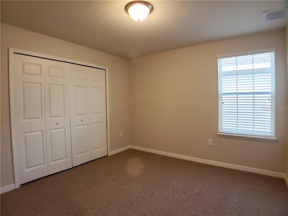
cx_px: 144
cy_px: 108
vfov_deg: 53.1
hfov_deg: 67.3
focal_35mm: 26
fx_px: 216
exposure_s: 1/60
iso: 250
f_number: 2.4
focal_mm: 4.3
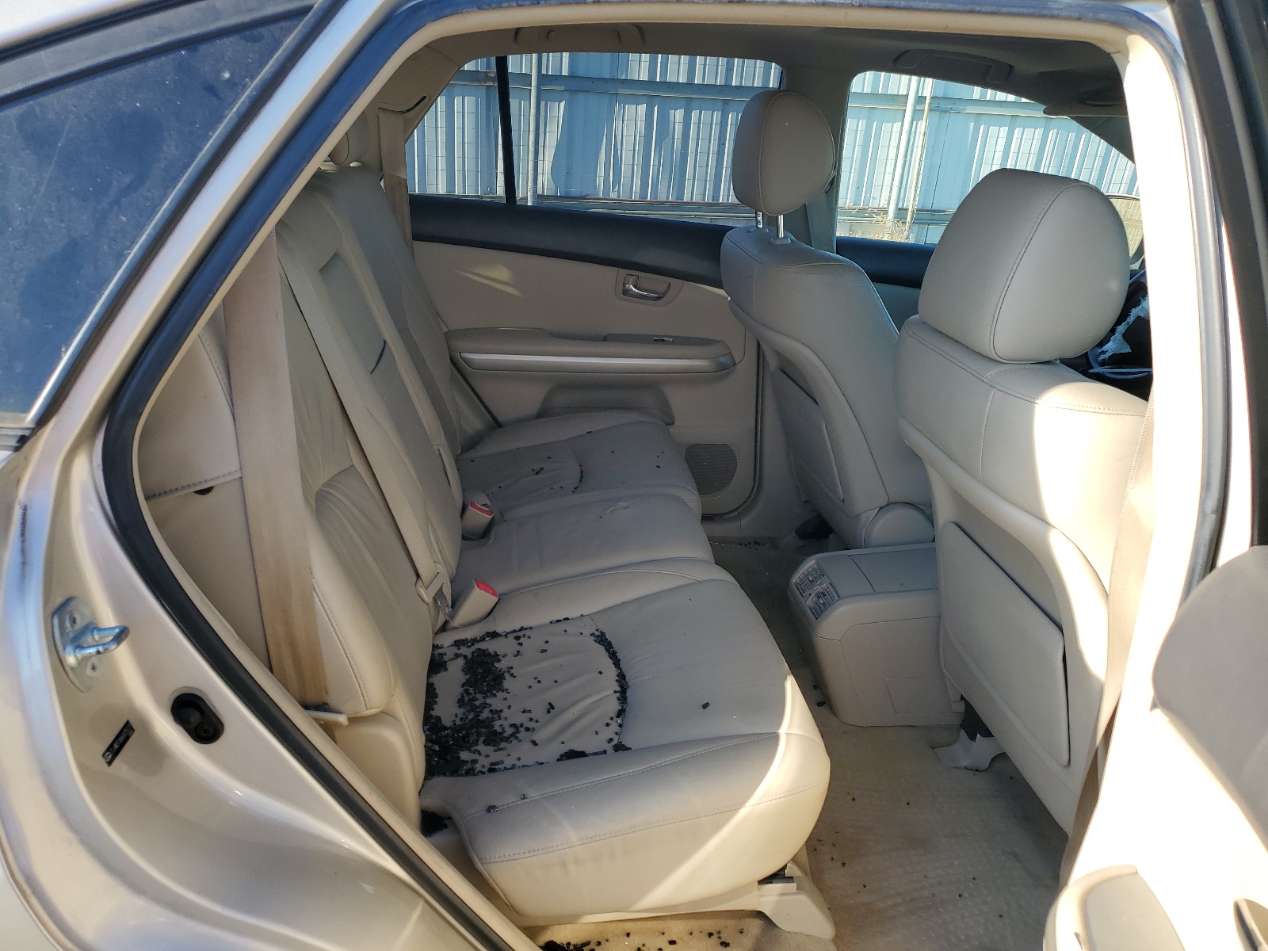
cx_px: 634
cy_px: 476
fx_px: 952
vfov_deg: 53.1
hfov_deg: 67.3
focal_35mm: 26
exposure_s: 1/625
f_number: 1.5
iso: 50
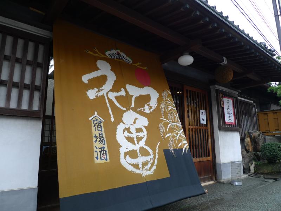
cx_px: 140
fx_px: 195
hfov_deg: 71.6
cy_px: 106
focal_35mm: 24
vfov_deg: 56.8
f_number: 2
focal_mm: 5.1
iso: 80
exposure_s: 1/80
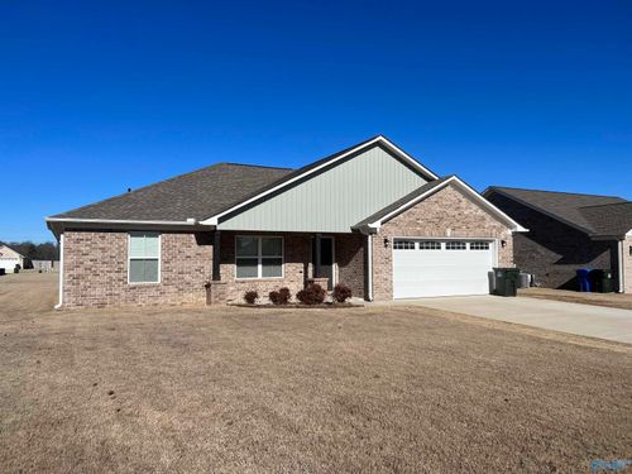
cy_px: 237
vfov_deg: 53.1
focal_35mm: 26
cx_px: 316
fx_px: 475
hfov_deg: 67.3
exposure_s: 1/10309
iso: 50
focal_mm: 5.7
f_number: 1.5
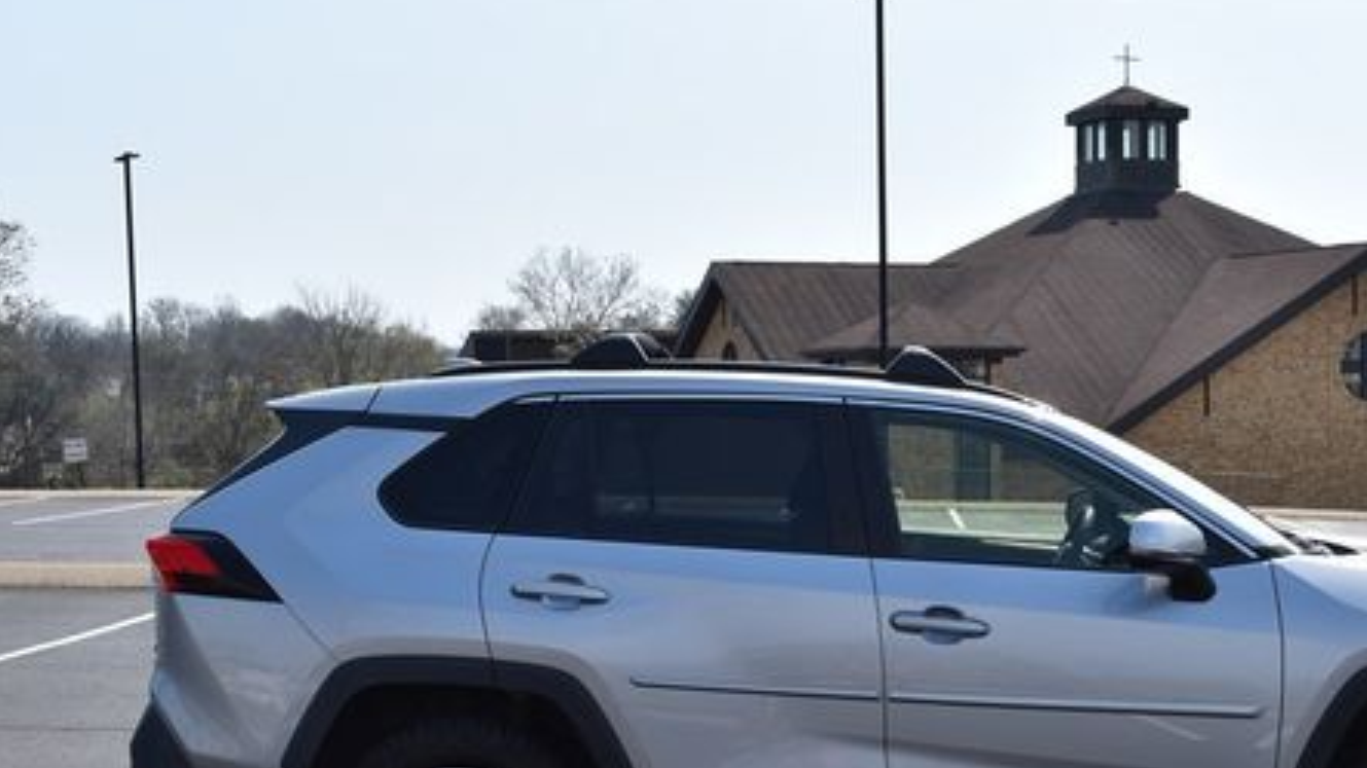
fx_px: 2057
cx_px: 926
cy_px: 588
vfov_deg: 21.0
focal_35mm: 57
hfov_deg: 36.3
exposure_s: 1/320
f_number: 8
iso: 100
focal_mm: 25
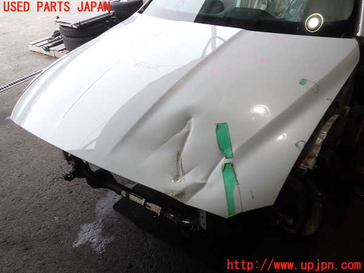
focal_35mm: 30
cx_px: 182
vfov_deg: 46.8
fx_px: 315
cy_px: 136
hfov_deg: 60.0
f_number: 2.3
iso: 100
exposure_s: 1/60
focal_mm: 5.4
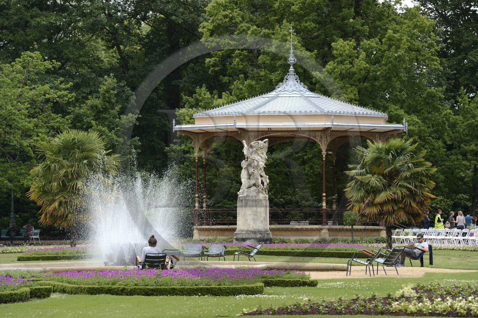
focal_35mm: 200
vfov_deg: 6.9
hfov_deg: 10.3
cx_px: 239
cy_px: 159
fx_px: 2653
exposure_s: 1/200
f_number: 10
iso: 200
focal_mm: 200
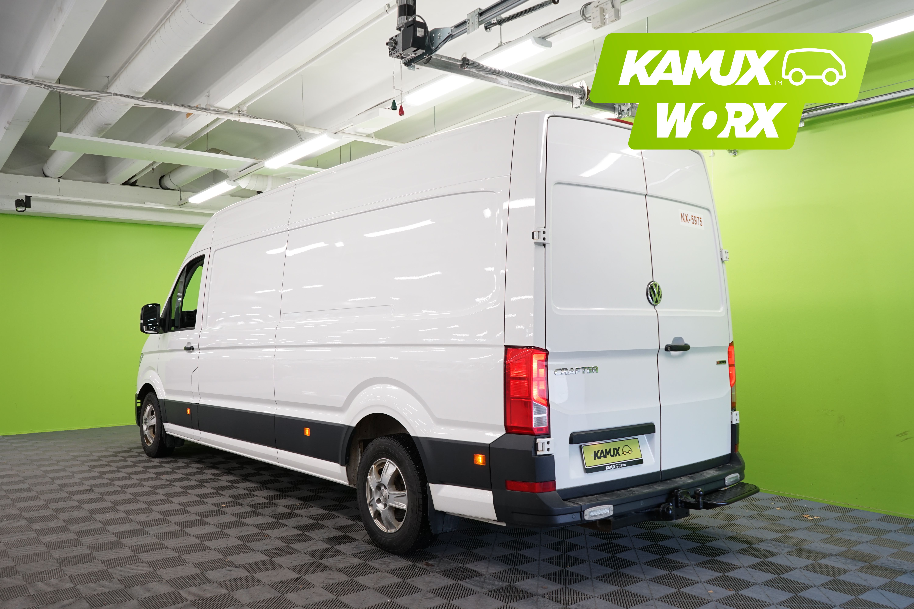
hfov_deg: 63.7
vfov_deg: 45.0
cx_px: 457
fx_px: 736
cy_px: 304
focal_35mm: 29
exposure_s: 1/30
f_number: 6.3
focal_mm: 29
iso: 500
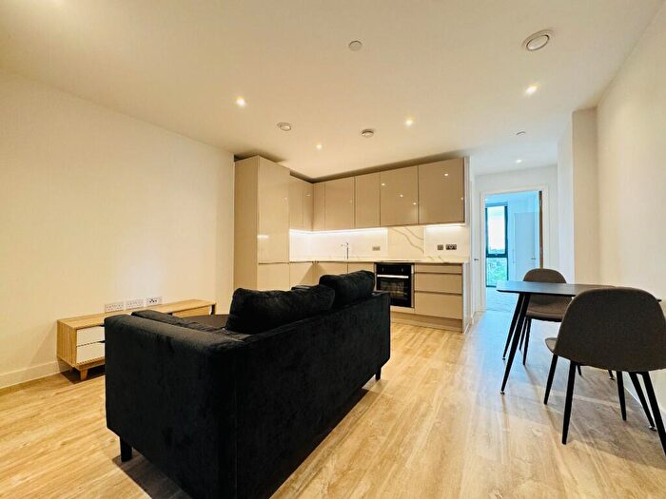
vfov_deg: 85.7
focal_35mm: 14
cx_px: 333
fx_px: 269
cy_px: 250
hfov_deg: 102.1
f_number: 2.2
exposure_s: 1/100
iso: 160
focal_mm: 2.22
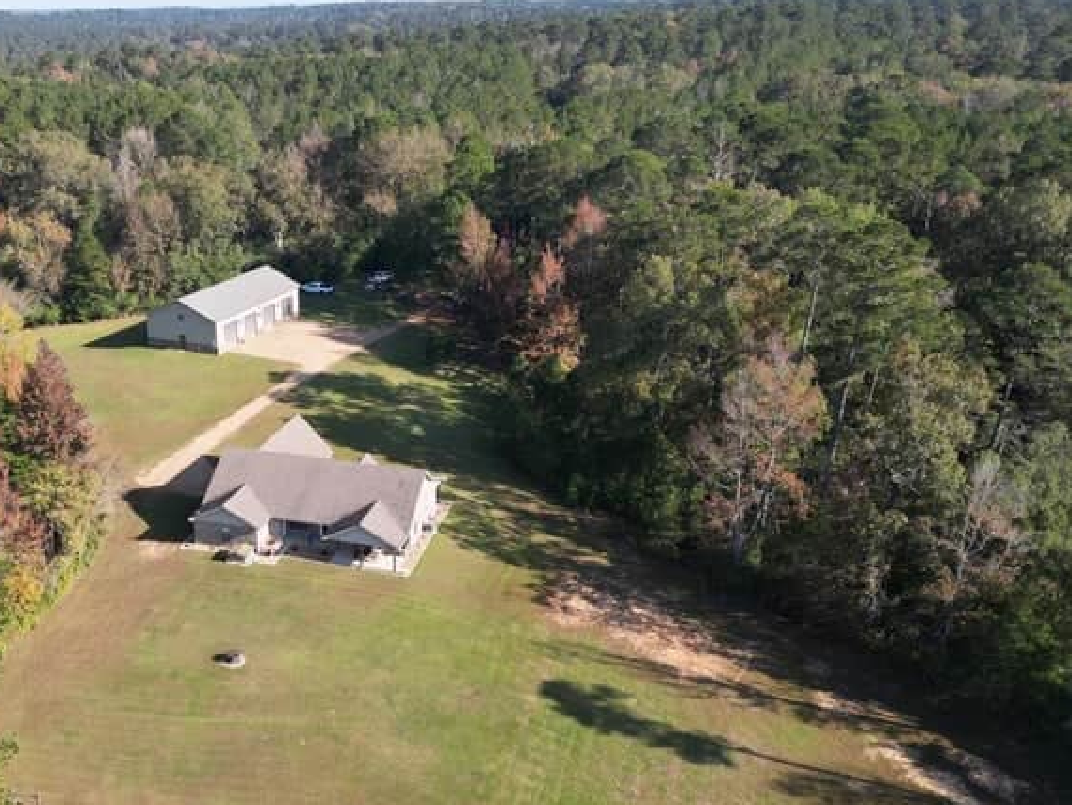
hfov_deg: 50.1
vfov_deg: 39.5
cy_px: 473
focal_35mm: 36
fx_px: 1115
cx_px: 325
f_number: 1.7
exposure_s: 1/1600
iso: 200
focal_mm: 6.72
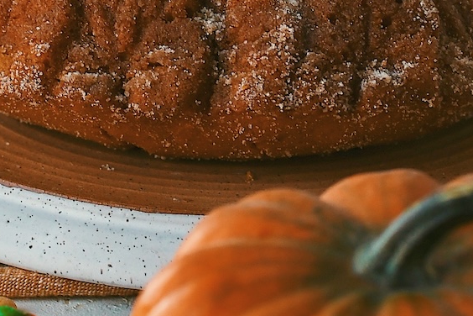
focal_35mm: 166
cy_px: 30
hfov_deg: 12.4
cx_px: 199
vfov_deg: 8.2
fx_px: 2181
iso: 500
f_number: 5
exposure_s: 1/100
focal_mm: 35
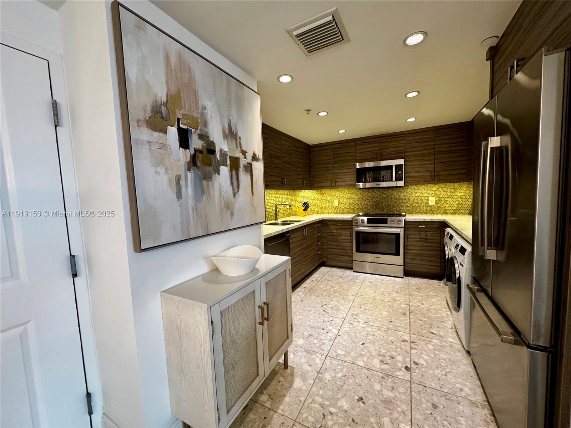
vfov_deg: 85.7
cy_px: 214
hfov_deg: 102.1
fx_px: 231
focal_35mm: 14
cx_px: 286
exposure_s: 1/60
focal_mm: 2.22
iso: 250
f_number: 2.2
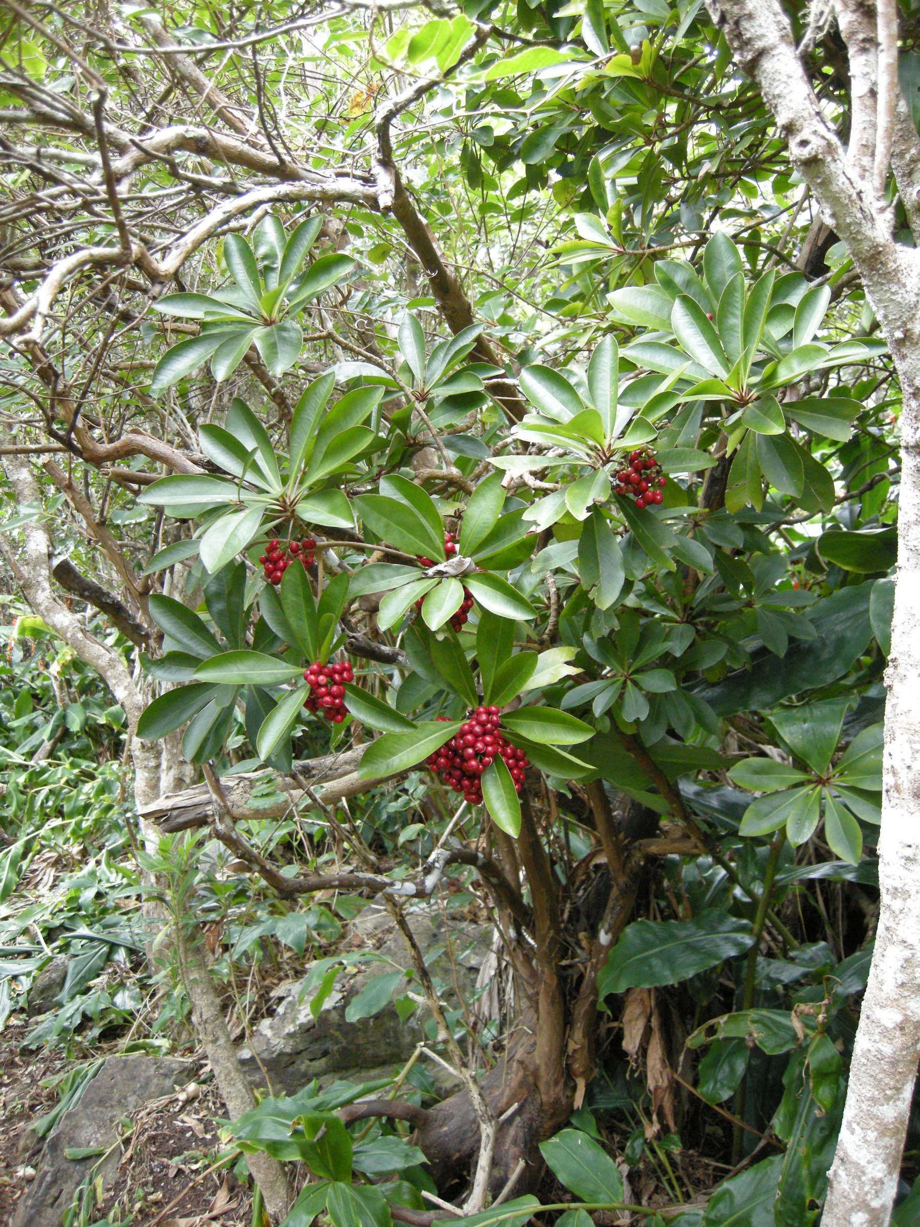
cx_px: 460
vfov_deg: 52.6
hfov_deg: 40.7
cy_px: 614
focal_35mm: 35
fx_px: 1240
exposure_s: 1/60
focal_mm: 7.5
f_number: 2.7
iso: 286
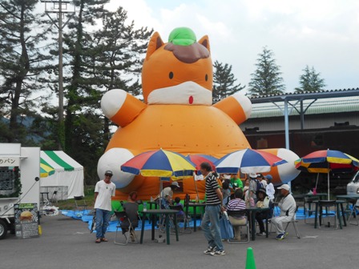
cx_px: 180
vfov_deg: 29.1
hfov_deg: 38.2
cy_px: 134
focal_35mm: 50
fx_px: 519
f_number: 4.5
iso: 80
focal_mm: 8.8
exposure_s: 1/320
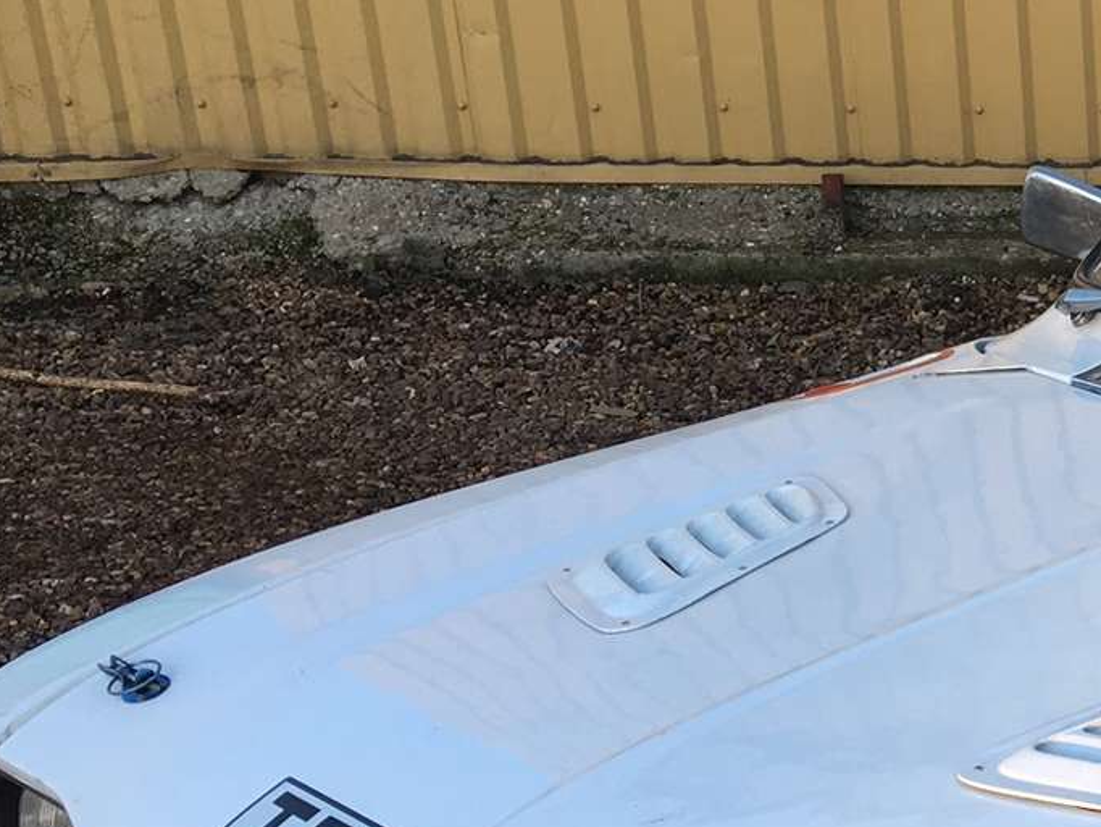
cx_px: 1477
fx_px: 2704
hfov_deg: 20.7
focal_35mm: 85
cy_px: 822
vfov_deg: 17.0
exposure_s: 1/133
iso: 25
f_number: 2.2
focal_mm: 4.15
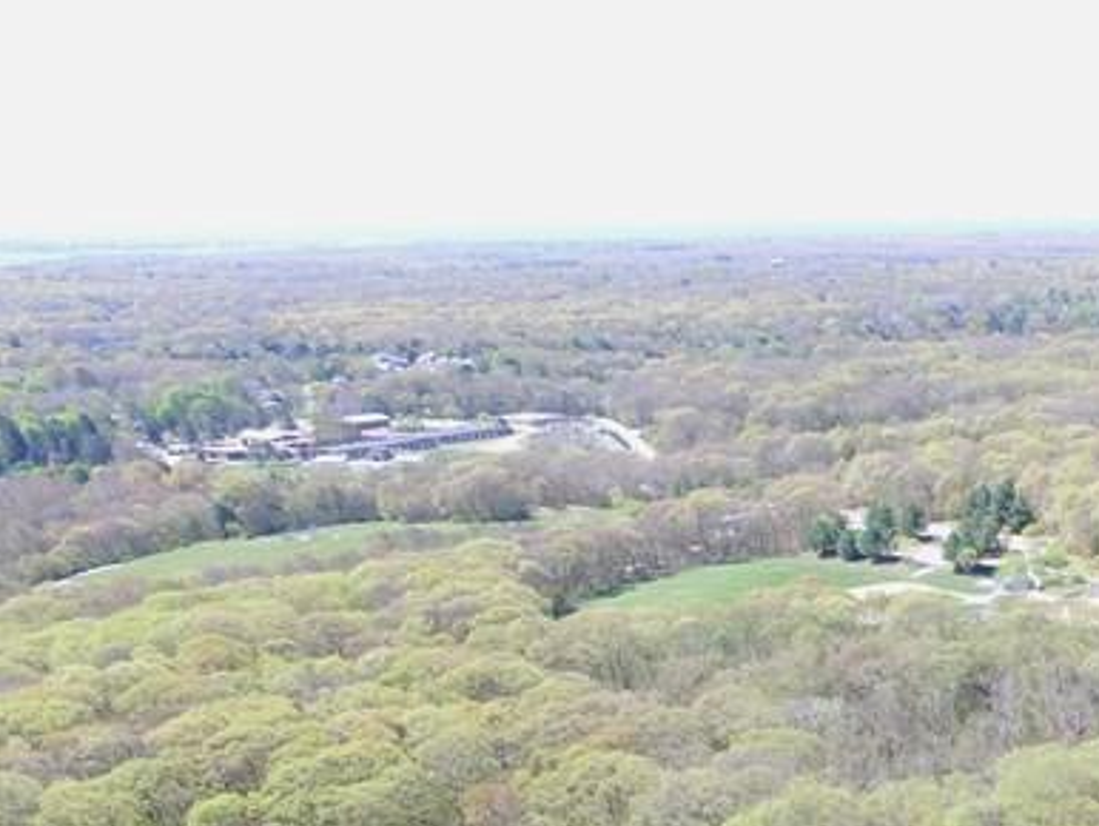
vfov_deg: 24.5
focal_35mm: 53
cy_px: 1031
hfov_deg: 31.2
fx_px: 1684
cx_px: 1273
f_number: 2.8
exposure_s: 1/213
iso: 100
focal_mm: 3.61
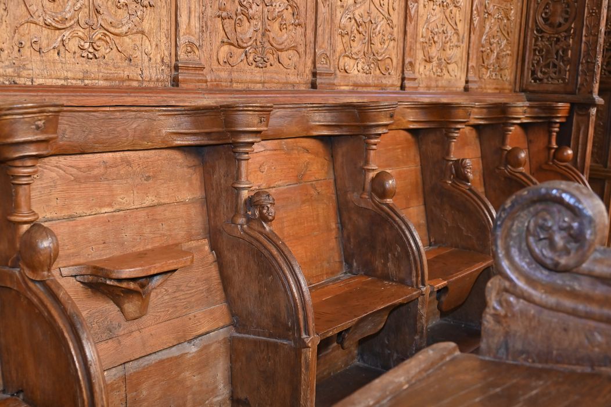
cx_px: 306
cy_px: 204
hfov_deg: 47.4
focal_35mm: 41
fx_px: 695
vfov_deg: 32.6
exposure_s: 1/60
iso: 2500
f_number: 5
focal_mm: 41
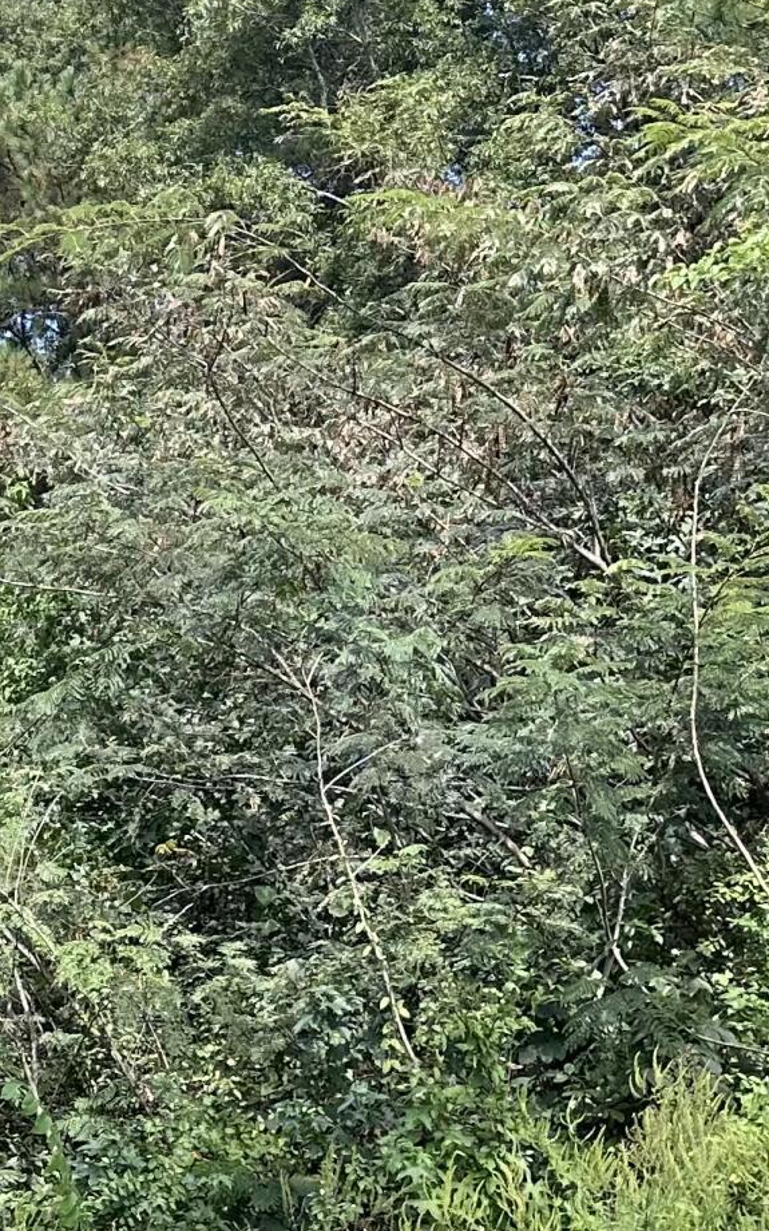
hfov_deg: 13.7
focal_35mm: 83
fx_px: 2783
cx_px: -713
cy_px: 1127
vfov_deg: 24.2
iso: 80
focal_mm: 6.86
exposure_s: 1/816
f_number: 1.78
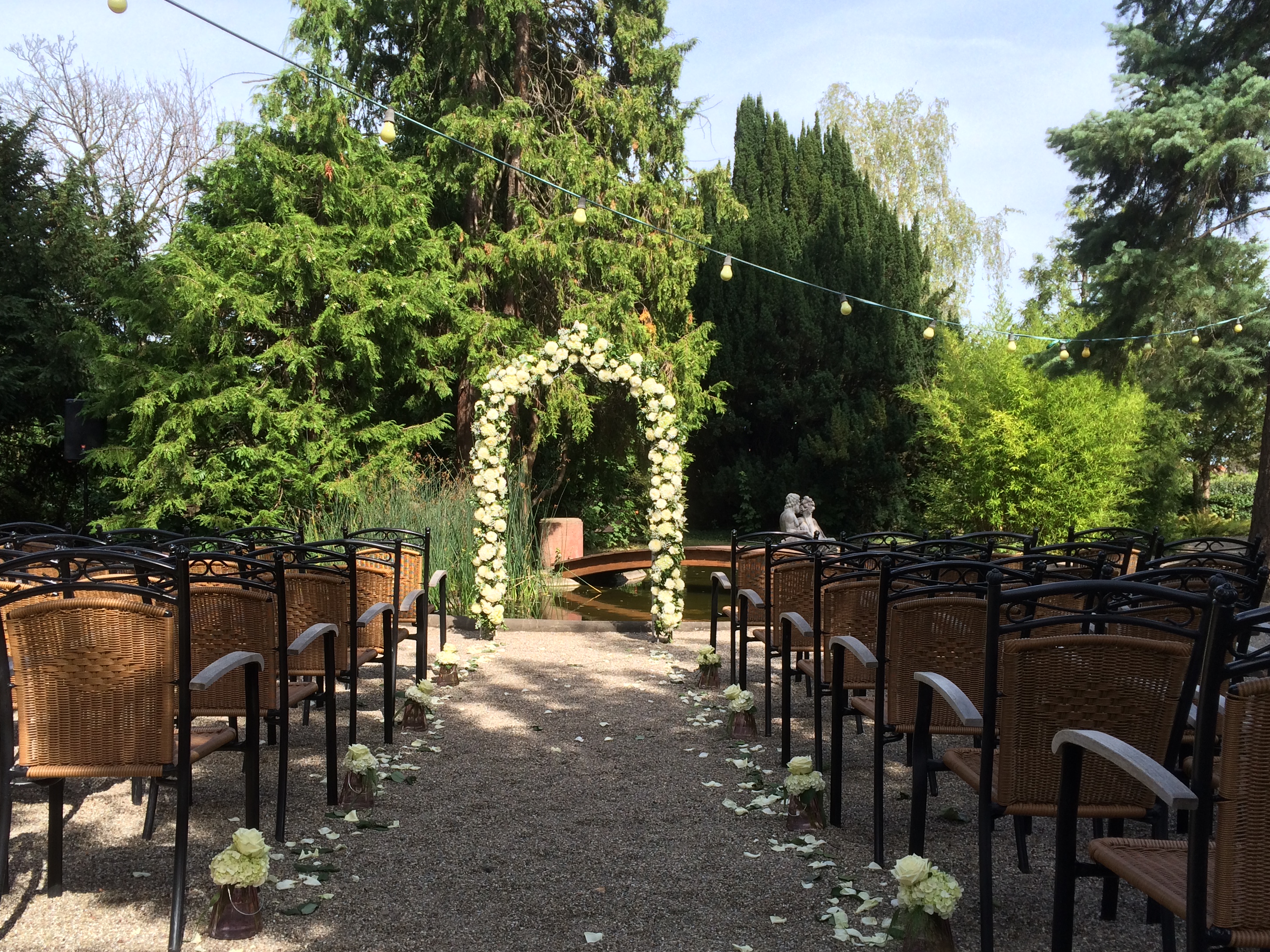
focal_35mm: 33
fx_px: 1211
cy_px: 537
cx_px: 613
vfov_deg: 42.9
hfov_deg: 55.3
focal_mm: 4.15
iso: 32
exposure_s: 1/855
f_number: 2.2
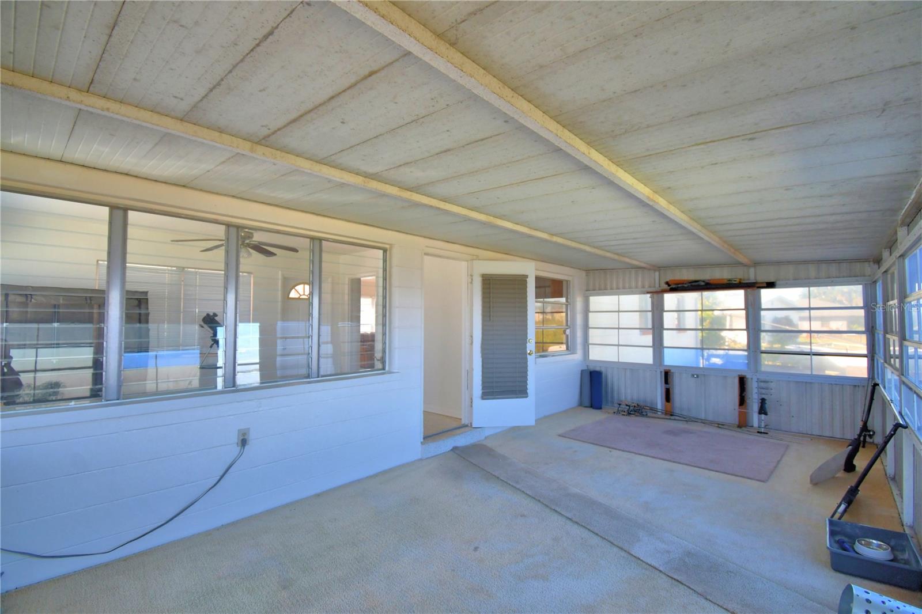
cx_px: 461
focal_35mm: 15
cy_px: 307
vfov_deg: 77.3
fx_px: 384
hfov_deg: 100.4
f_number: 4.5
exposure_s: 1/80
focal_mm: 10
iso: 400
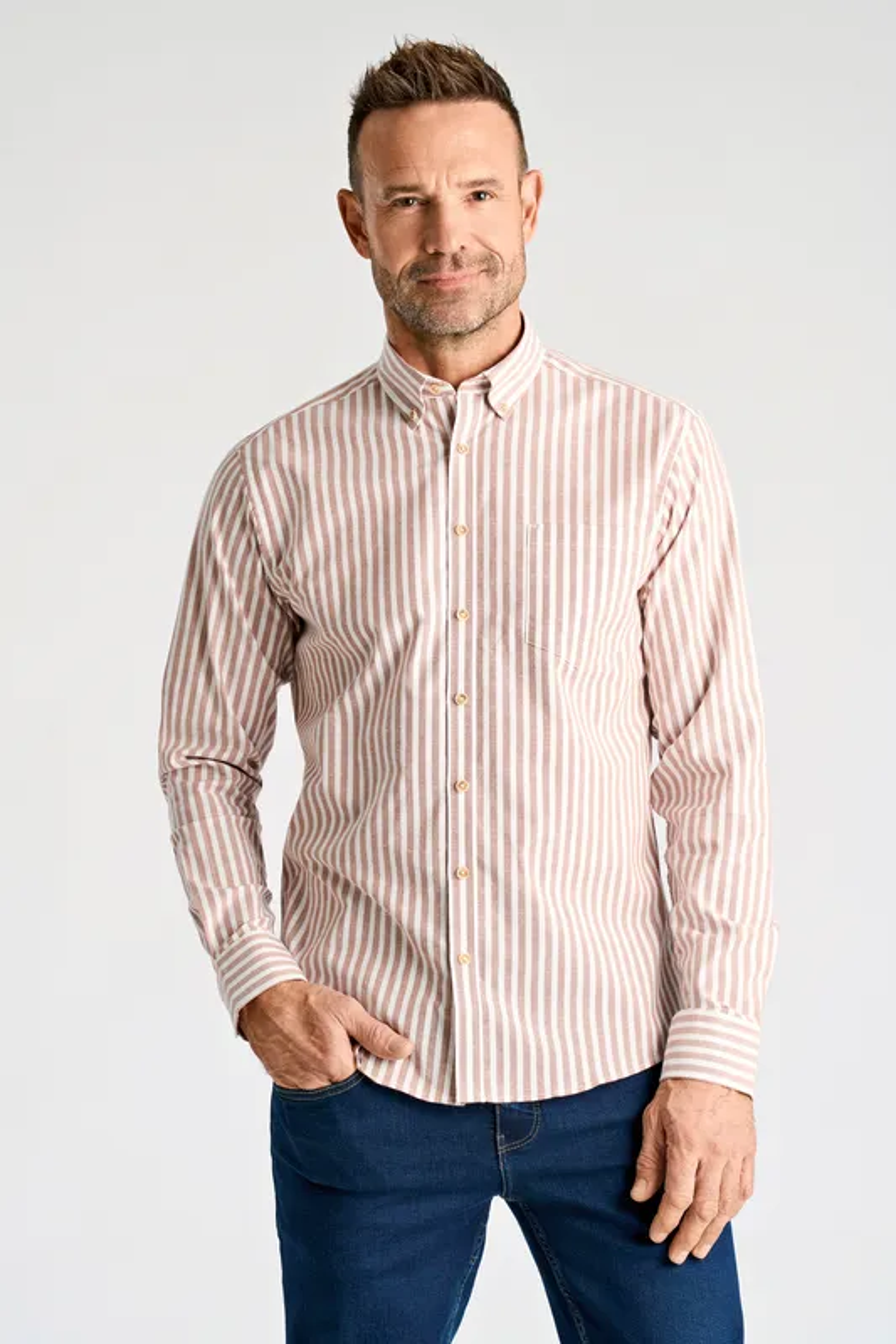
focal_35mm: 115
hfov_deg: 11.9
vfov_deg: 17.8
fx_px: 4295
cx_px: 448
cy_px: 672
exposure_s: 1/125
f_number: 13
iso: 250
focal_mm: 115
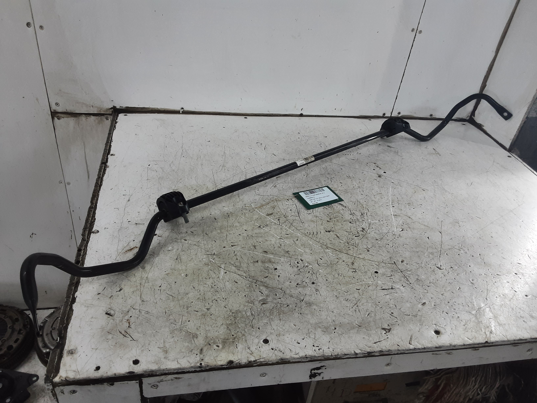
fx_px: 419
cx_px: 268
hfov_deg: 65.3
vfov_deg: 51.4
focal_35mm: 27
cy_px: 202
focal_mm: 2.91
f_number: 1.9
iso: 80
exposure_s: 1/50
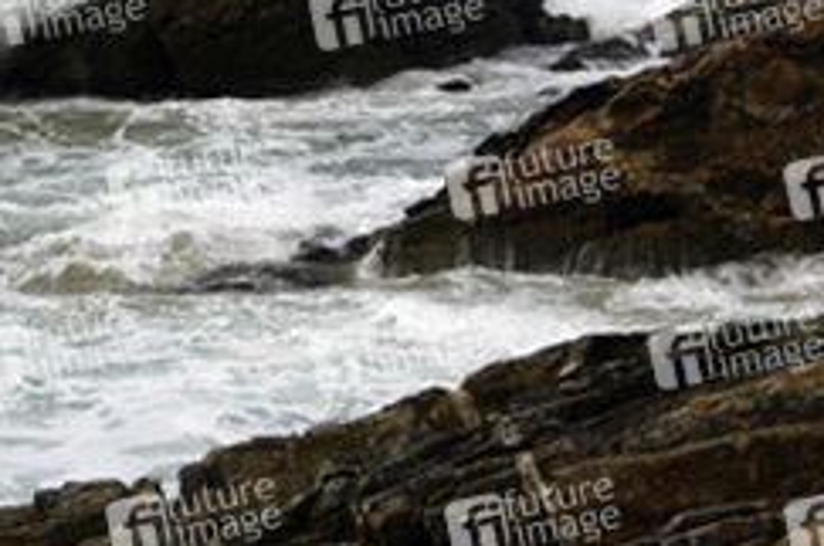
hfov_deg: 14.1
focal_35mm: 145
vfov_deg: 9.4
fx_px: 3312
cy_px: 95
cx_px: 103
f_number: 10
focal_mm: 52
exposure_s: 1/400
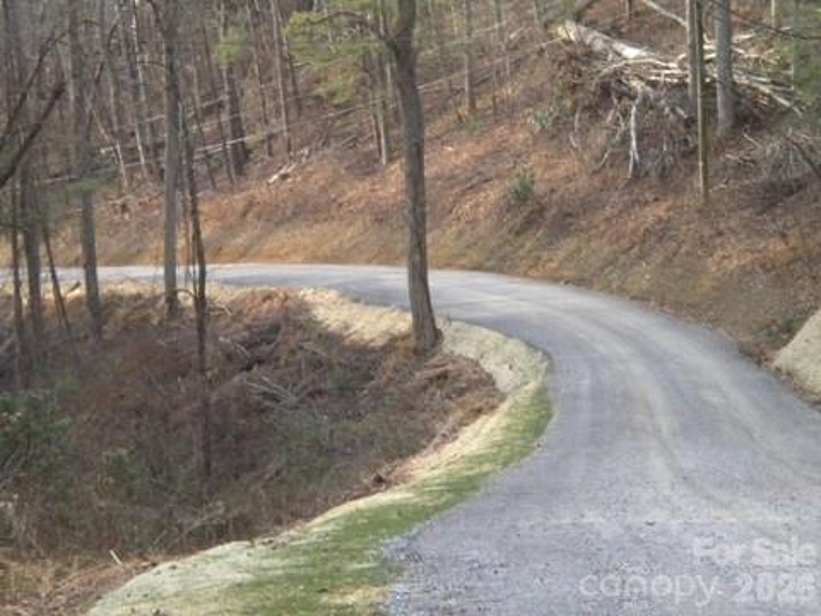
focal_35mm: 96
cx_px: 410
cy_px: 308
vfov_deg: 15.4
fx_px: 2277
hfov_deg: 20.4
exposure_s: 1/128
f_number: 5.7
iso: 592
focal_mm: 17.3
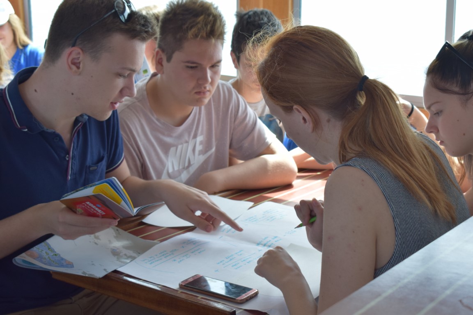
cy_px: 158
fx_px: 828
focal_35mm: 63
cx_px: 236
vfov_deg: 21.6
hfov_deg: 31.9
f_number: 7.1
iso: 400
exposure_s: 1/200
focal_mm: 42
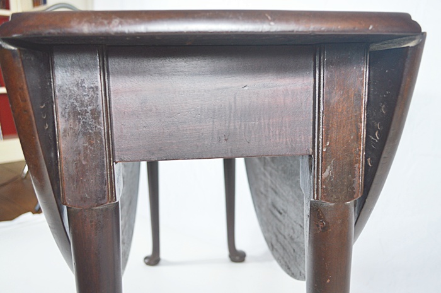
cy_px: 146
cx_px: 220
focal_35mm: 33
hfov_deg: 57.3
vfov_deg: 39.9
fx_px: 404
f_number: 3.8
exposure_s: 1/20
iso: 400
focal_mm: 22
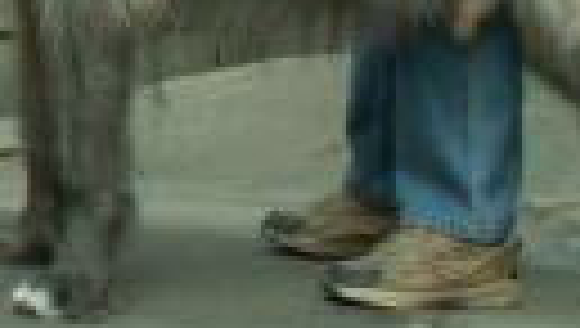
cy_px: -117
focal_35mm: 189
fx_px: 2911
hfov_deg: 10.7
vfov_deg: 6.4
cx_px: -468
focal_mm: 5.86
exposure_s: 1/200
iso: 50
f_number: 2.8
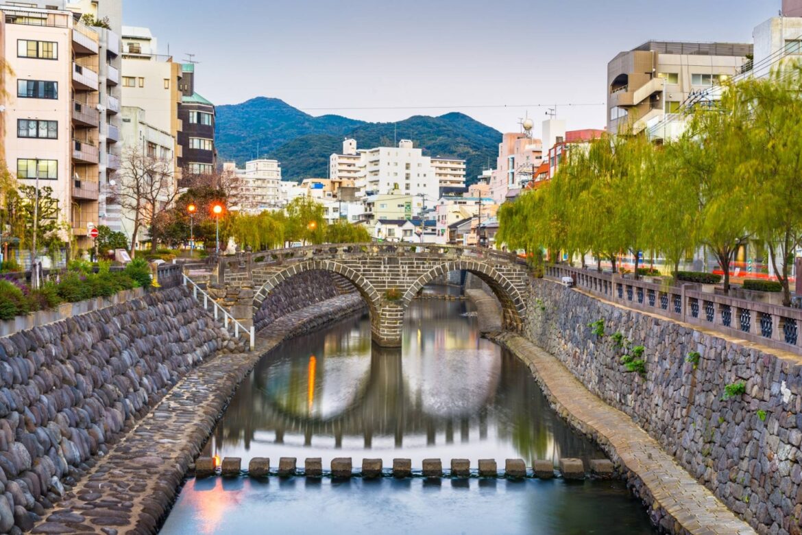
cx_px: 401
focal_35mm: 50
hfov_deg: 39.6
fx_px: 1114
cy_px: 268
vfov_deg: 27.0
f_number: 11
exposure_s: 15
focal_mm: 50
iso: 100
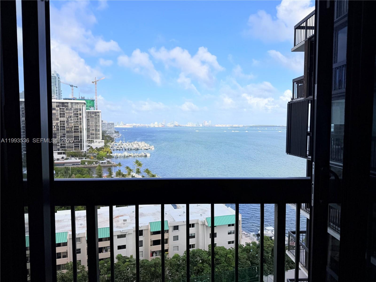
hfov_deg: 71.6
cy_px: 141
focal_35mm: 24
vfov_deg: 56.8
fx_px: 261
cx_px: 188
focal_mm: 6.76
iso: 80
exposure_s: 1/8130
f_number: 1.78
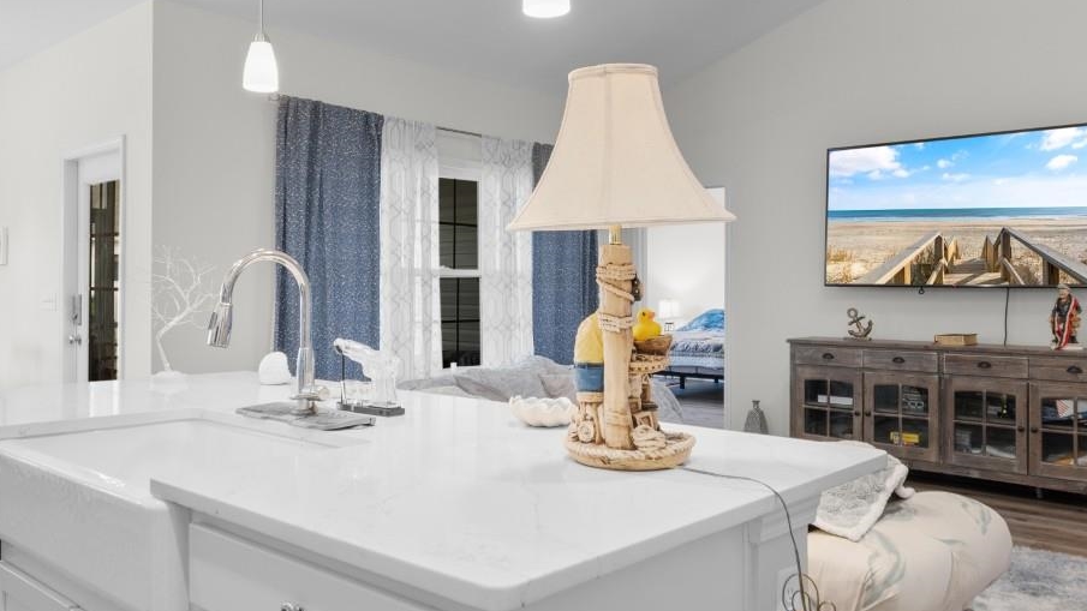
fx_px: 865
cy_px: 278
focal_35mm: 30
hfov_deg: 64.2
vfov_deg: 38.9
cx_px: 503
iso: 100
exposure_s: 1.3
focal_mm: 11
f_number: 4.8
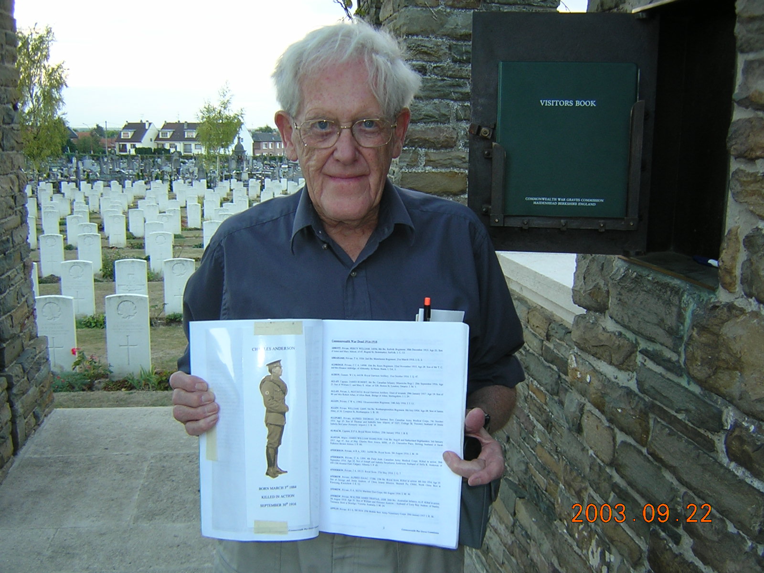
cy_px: 286
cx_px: 382
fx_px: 795
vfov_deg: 39.7
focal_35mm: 36
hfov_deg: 51.4
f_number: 2.6
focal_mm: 4.7
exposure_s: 1/30
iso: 100
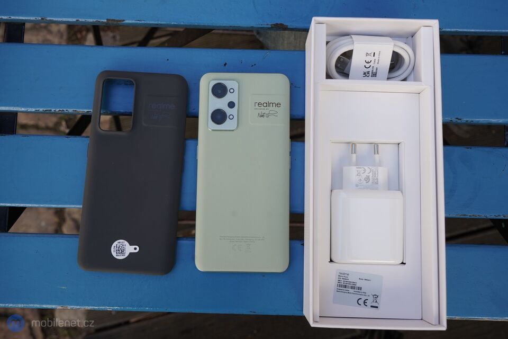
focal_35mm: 35
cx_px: 254
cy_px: 170
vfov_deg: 37.9
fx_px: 494
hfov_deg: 54.4
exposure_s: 1/125
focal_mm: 35
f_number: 8
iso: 250
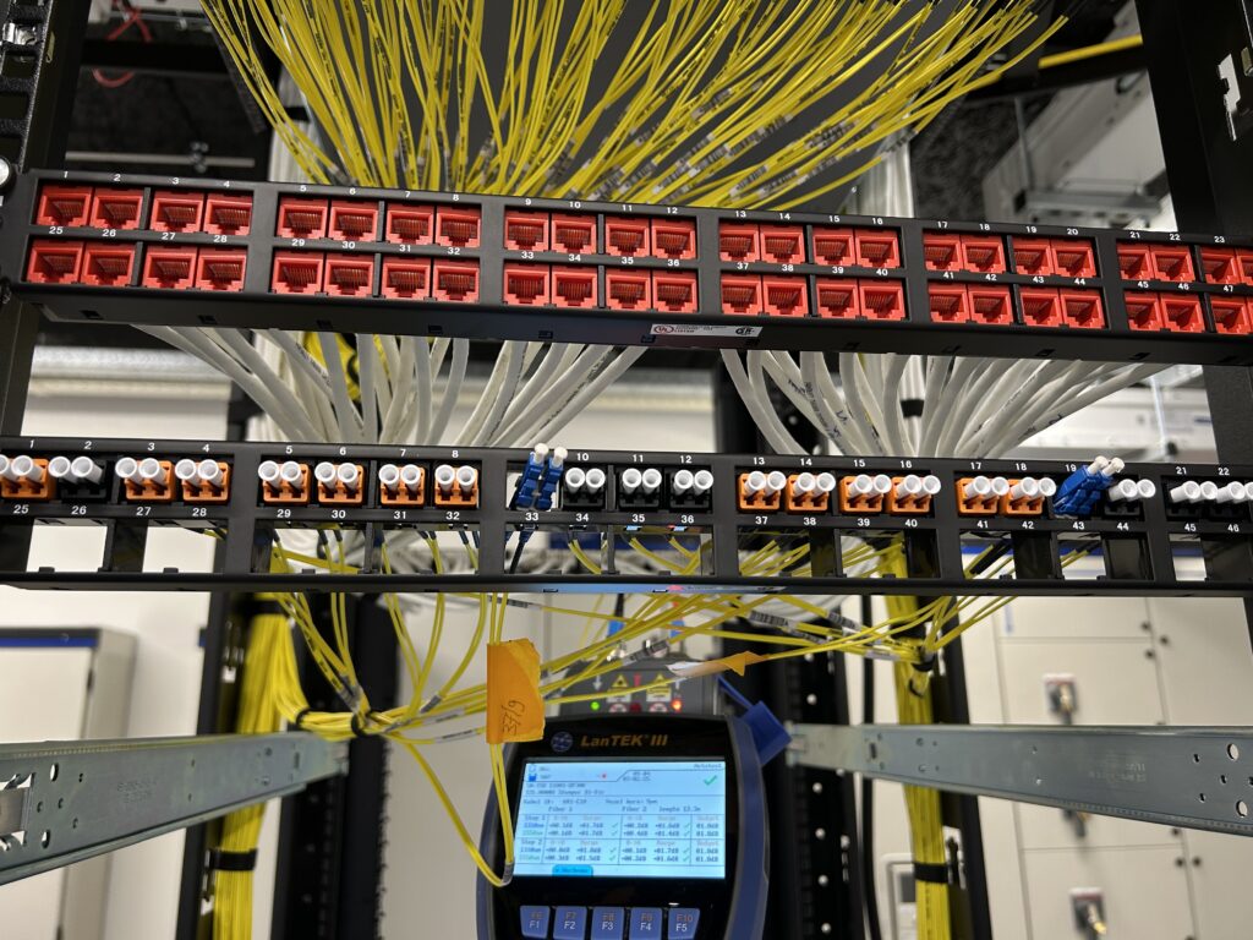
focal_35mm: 26
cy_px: 470
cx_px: 626
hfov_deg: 67.3
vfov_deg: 53.1
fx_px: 941
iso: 80
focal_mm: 5.7
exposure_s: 1/50
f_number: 1.5
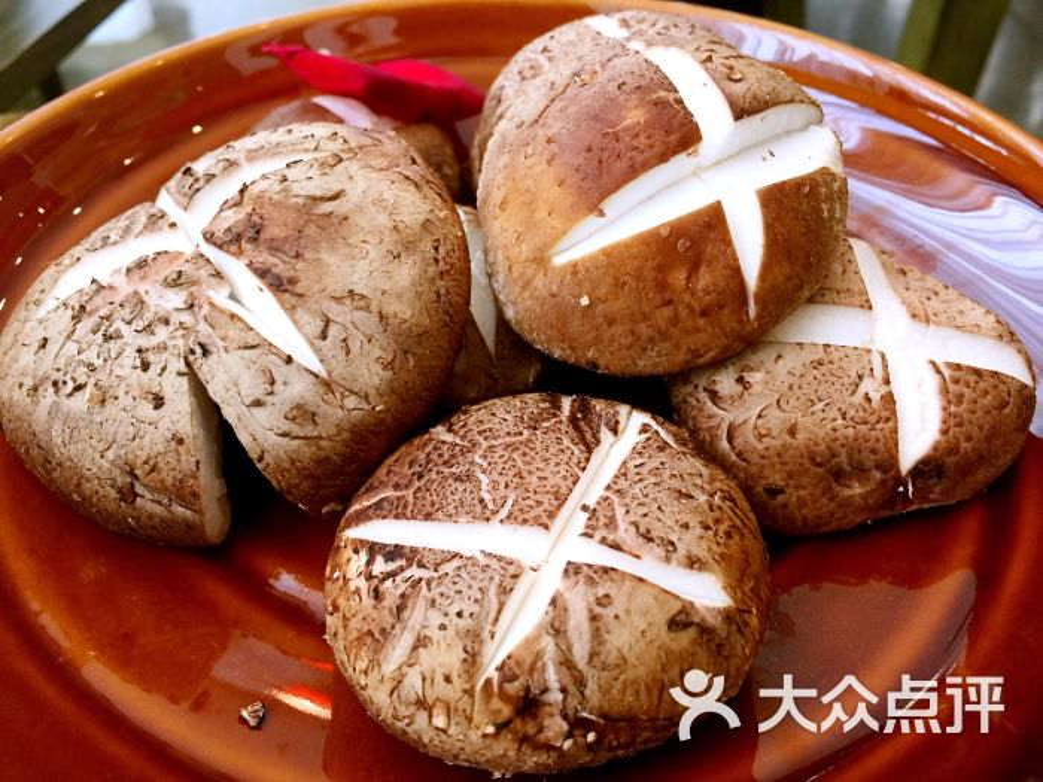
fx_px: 874
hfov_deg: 61.7
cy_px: 391
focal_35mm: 29
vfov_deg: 48.2
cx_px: 522
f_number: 2.2
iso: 40
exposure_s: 1/33
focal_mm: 4.15
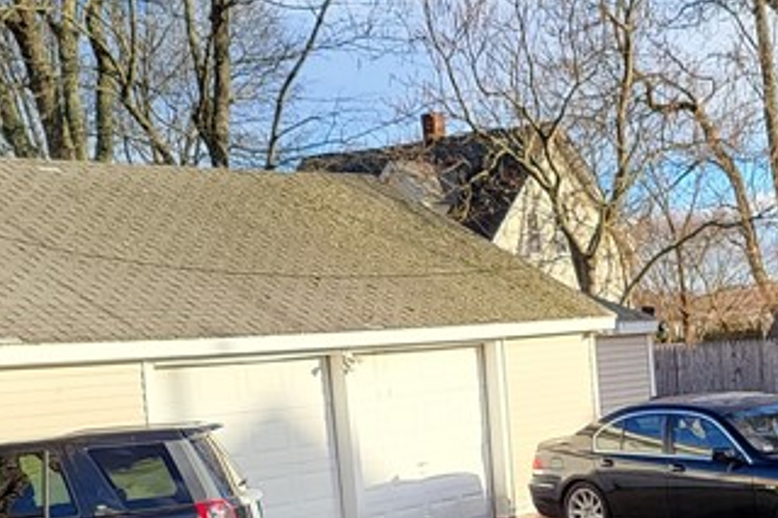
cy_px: 576
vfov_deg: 16.5
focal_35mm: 80
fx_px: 1728
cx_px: 695
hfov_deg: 24.7
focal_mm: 5
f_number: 1.8
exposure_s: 1/607
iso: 40
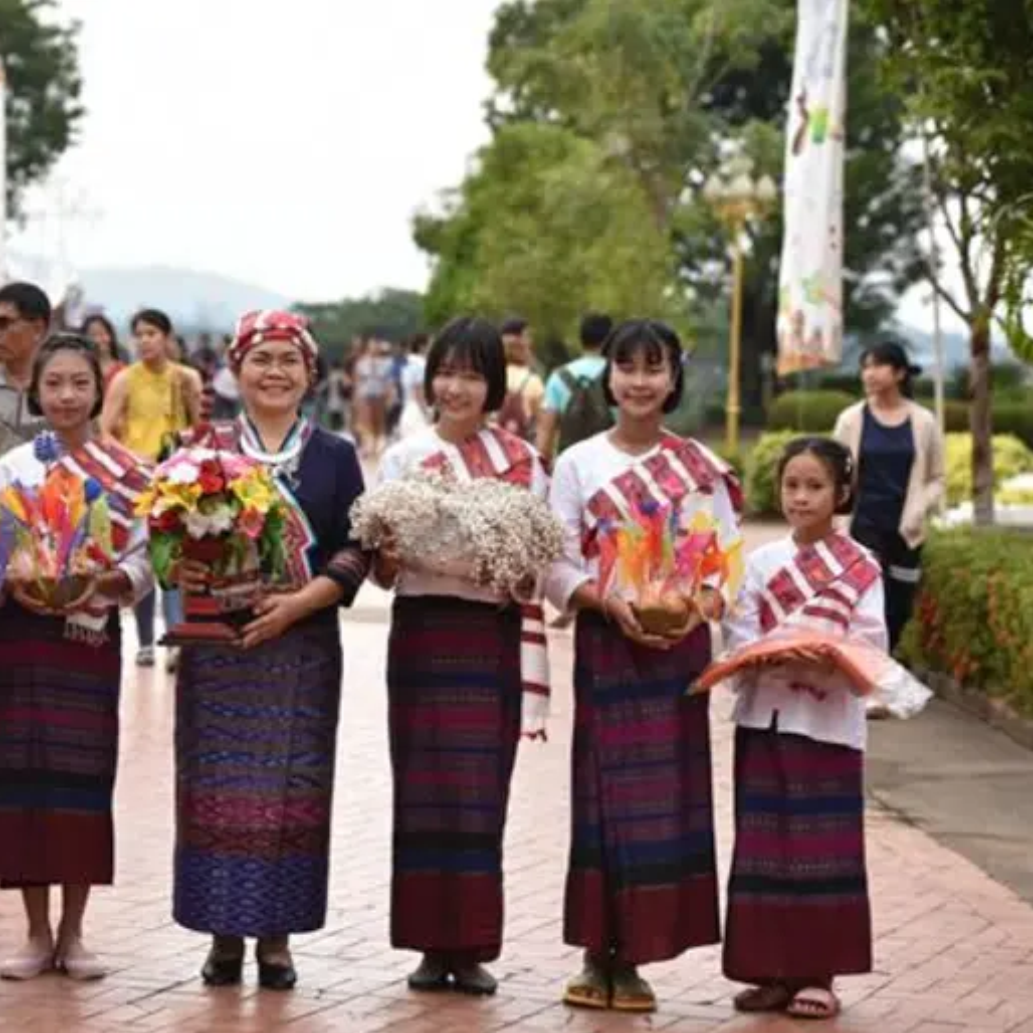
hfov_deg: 15.6
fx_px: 3748
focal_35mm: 111
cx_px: 275
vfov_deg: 15.7
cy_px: 519
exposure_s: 1/1600
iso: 500
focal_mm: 86
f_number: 4
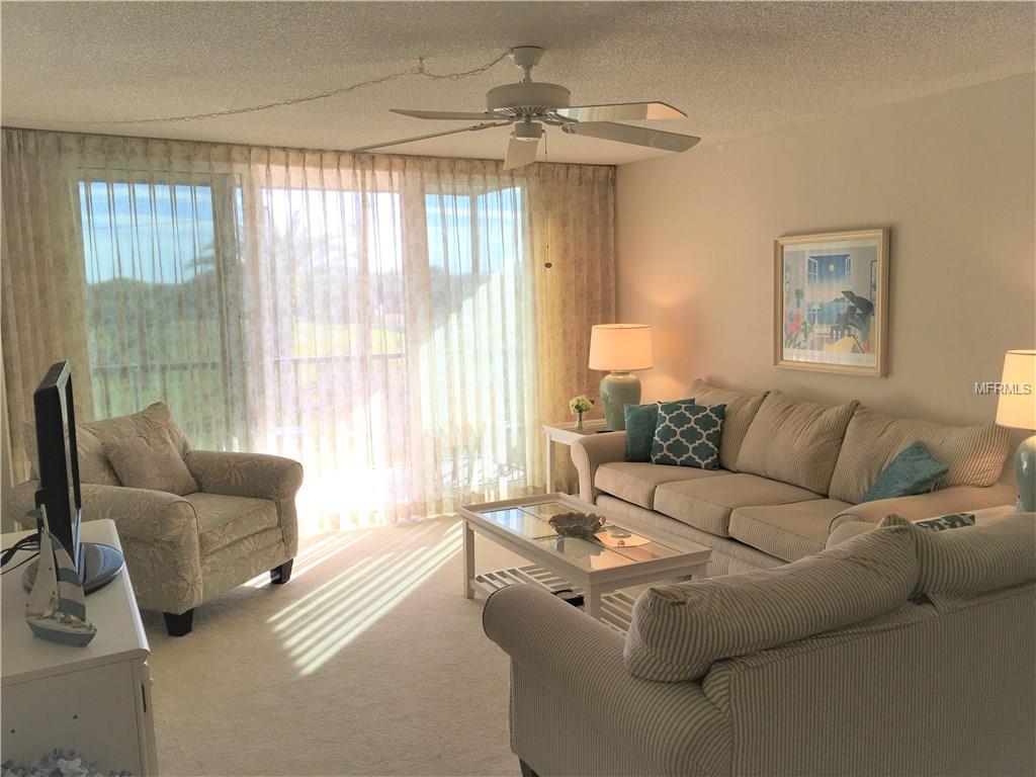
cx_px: 518
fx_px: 868
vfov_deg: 48.2
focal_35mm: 29
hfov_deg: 61.7
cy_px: 388
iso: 25
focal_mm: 4.15
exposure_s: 1/169
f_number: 2.2
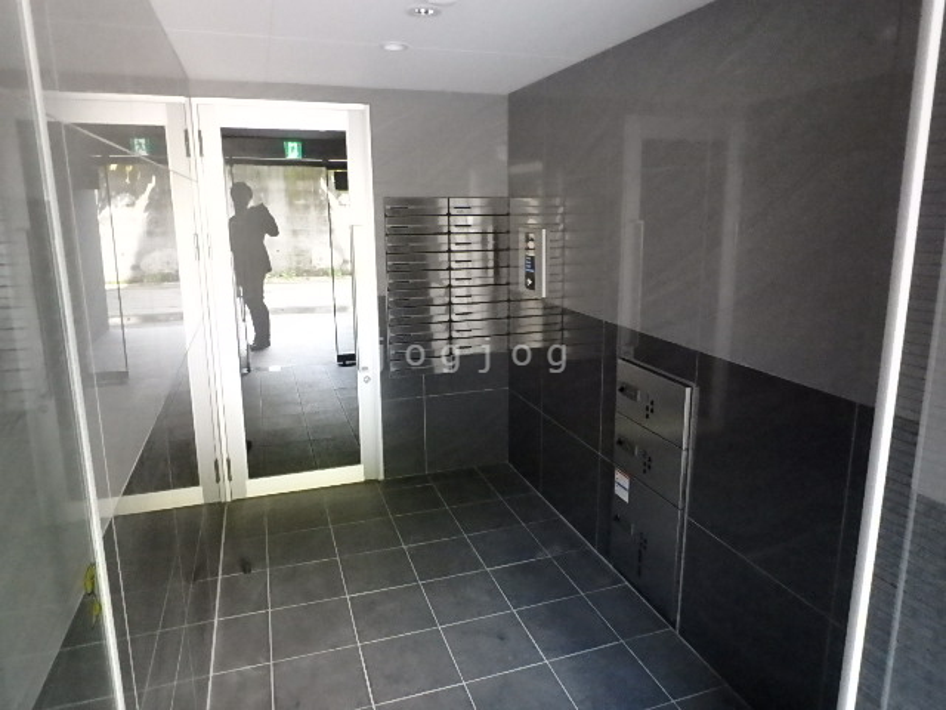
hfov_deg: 73.9
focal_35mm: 23
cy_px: 355
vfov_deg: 58.9
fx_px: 629
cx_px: 473
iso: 2000
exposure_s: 1/30
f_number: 3.8
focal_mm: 4
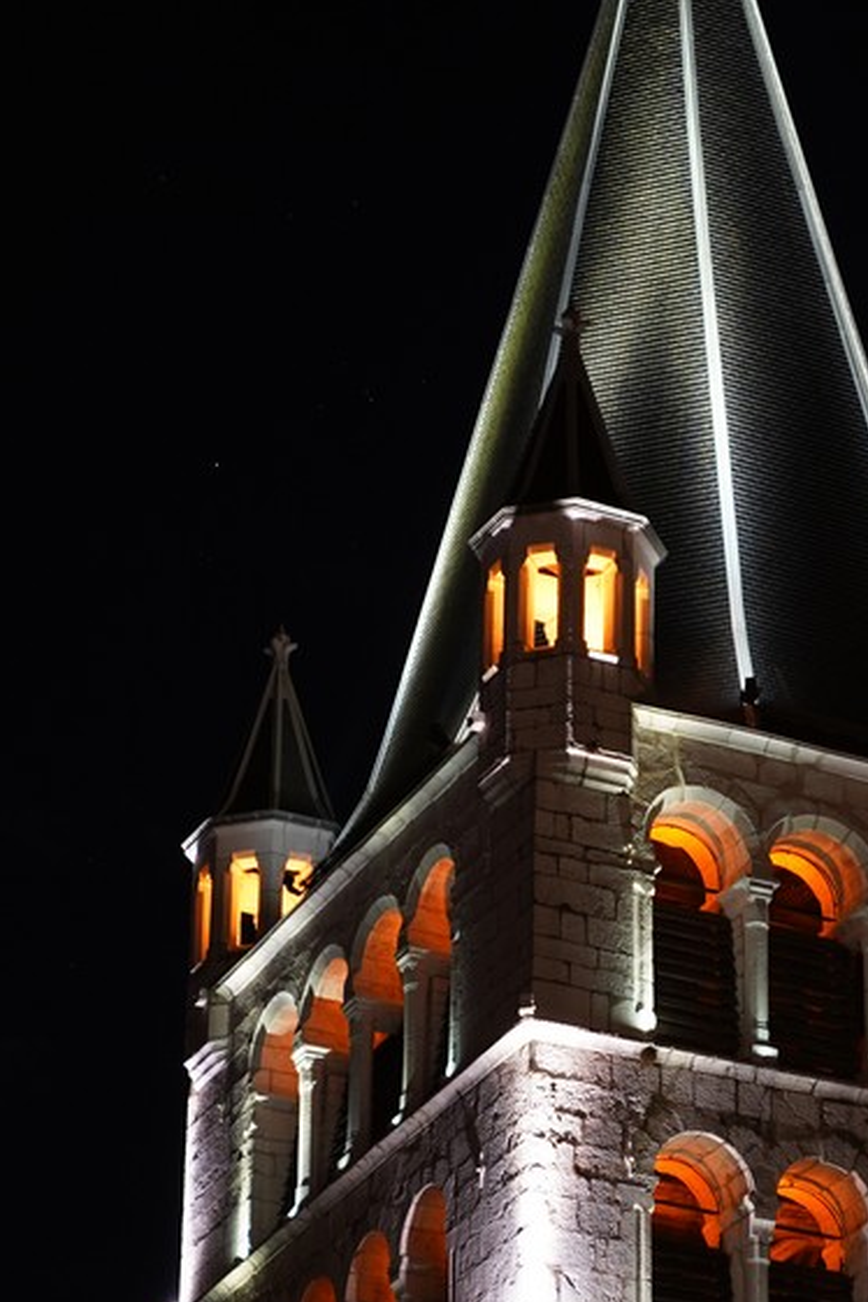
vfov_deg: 14.9
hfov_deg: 9.9
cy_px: 903
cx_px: 887
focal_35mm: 137
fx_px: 4954
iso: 800
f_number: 2.8
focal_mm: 64
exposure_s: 1/10
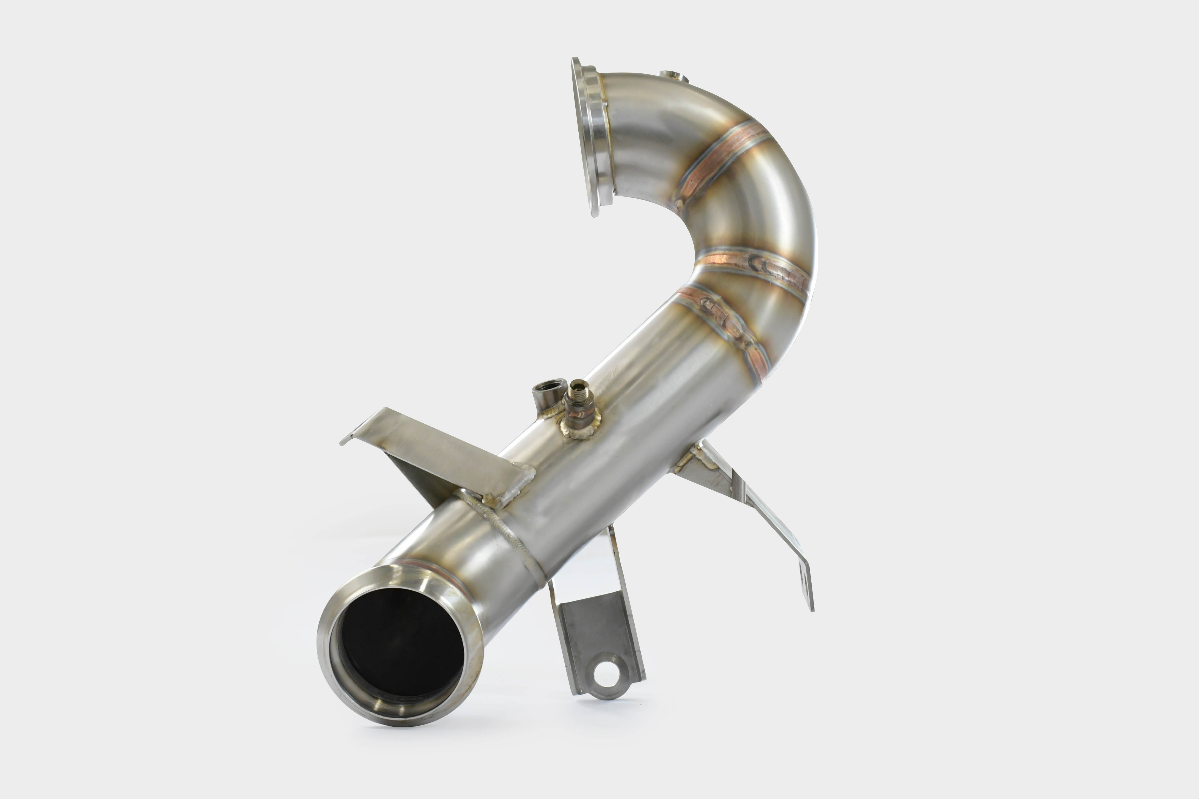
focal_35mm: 63
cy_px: 400
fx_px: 2098
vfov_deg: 21.6
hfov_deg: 31.9
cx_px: 600
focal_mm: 42
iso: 3200
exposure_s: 1/200
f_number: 9
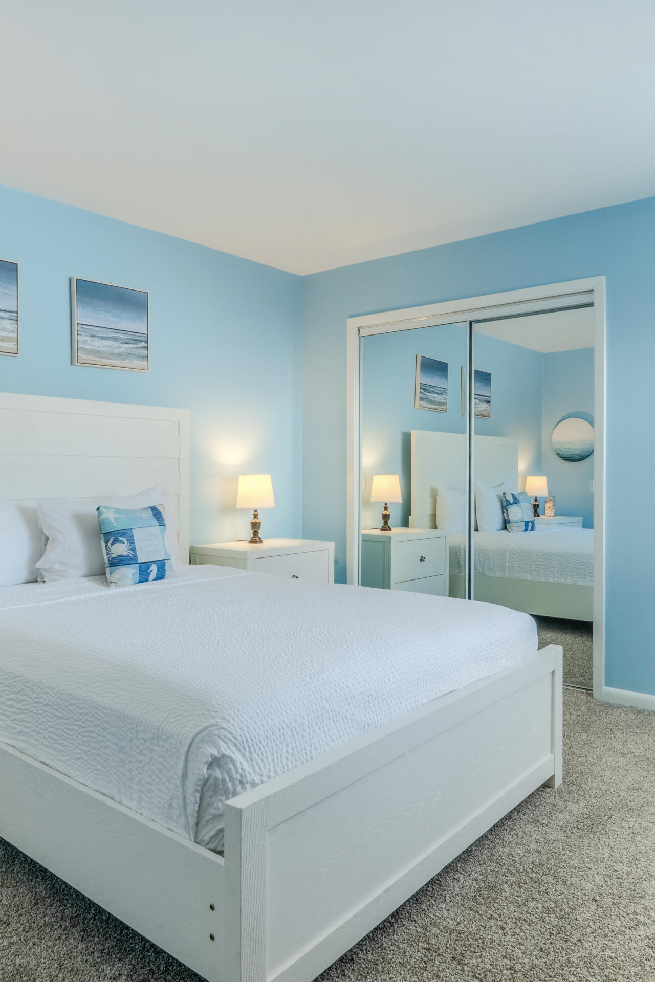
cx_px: 358
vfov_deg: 71.5
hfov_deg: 51.2
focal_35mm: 25
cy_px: 489
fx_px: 682
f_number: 20
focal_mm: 16
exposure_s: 1/25
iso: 800
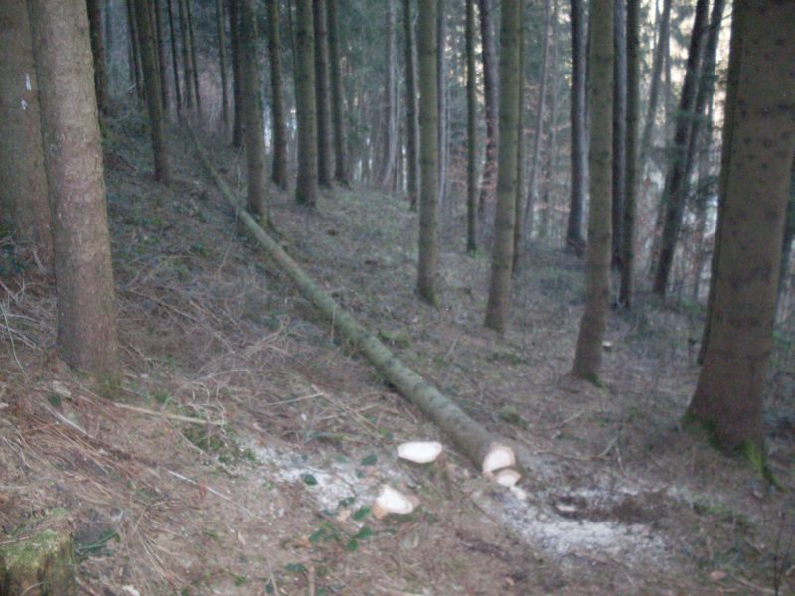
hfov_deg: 49.0
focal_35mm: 38
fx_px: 873
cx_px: 398
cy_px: 298
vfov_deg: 37.7
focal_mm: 6.3
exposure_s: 1/45
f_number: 2.8
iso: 240
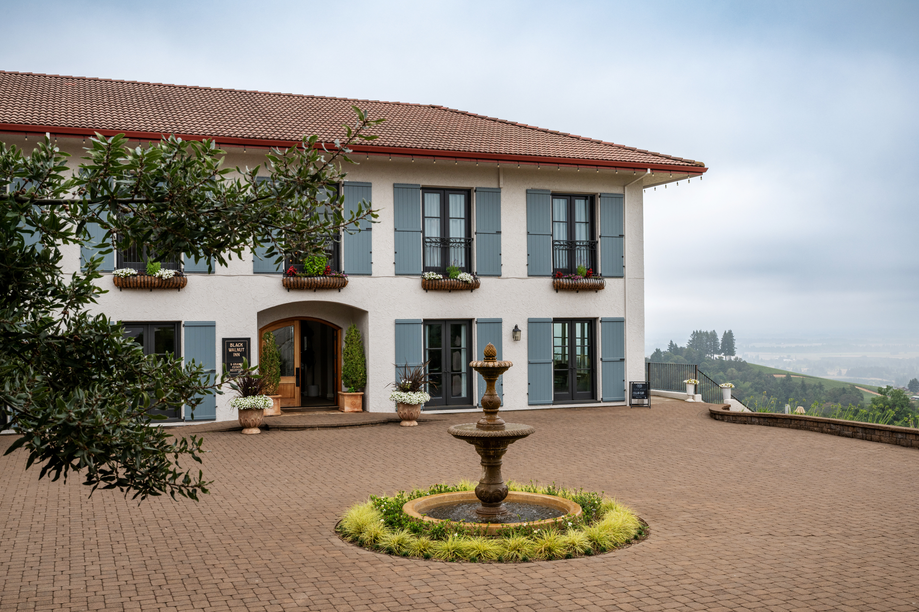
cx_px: 460
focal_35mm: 37
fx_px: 944
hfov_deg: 51.9
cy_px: 306
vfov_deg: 35.9
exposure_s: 1/100
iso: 200
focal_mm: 37
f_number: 13
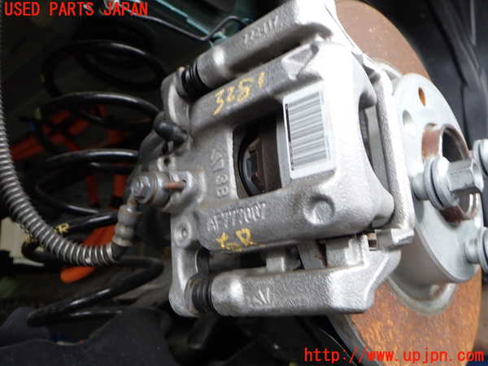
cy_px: 183
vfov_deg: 46.8
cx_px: 244
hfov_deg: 60.0
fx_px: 423
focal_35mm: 30
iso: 200
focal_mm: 5.4
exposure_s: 1/60
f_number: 2.3
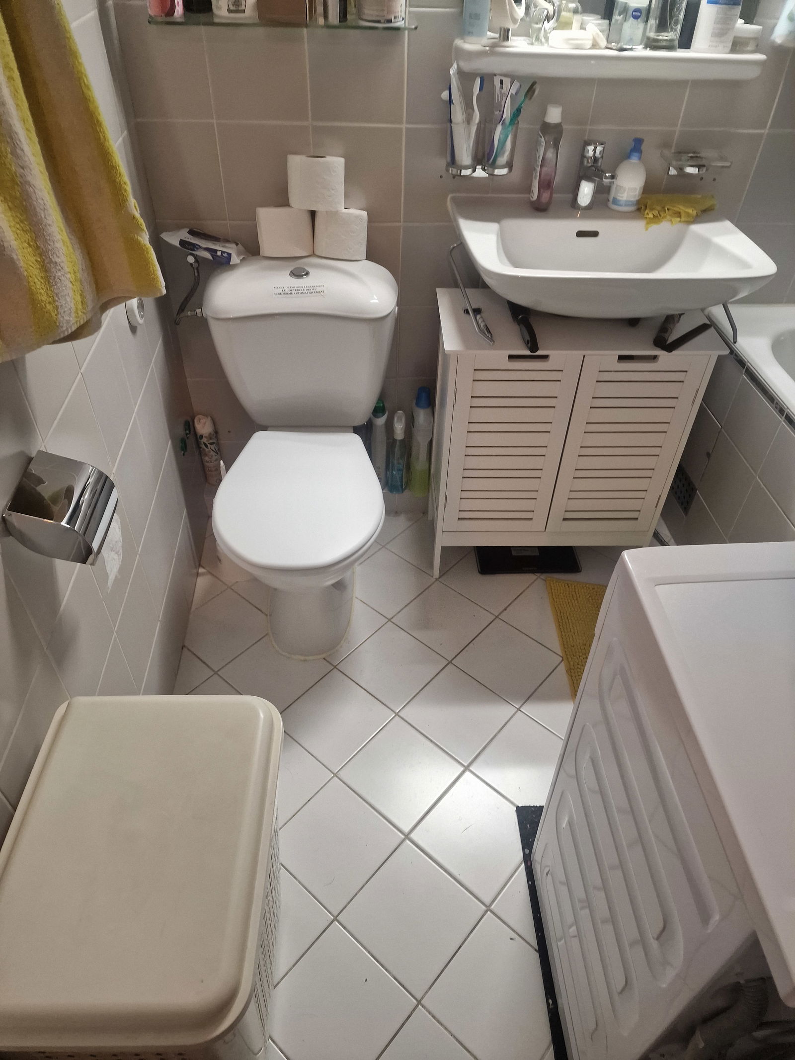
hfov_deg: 58.9
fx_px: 704
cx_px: 398
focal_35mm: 23
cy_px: 530
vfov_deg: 73.9
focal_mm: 6.4
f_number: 1.8
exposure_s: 1/100
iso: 250
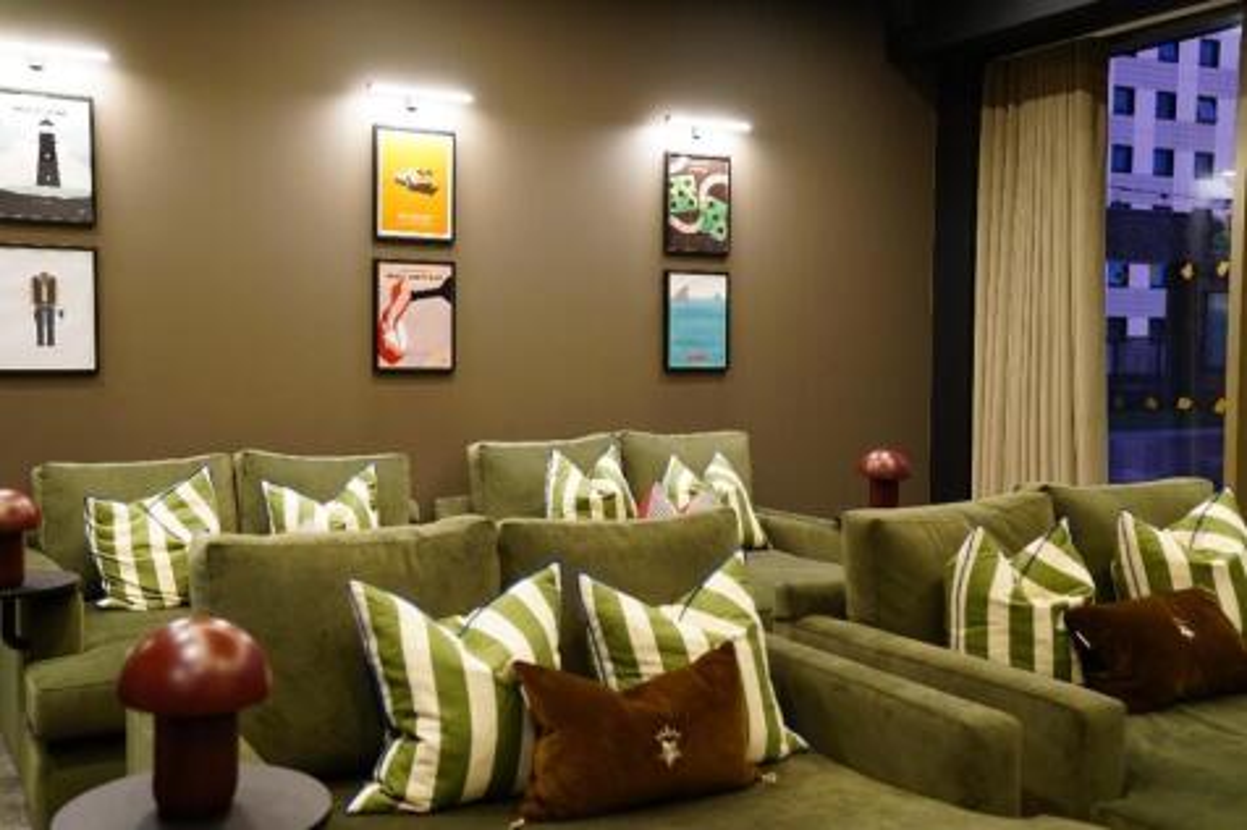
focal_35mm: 39
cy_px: 415
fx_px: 1350
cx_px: 624
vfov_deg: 34.2
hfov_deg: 49.6
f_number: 4
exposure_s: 1/60
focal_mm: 39
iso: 2500
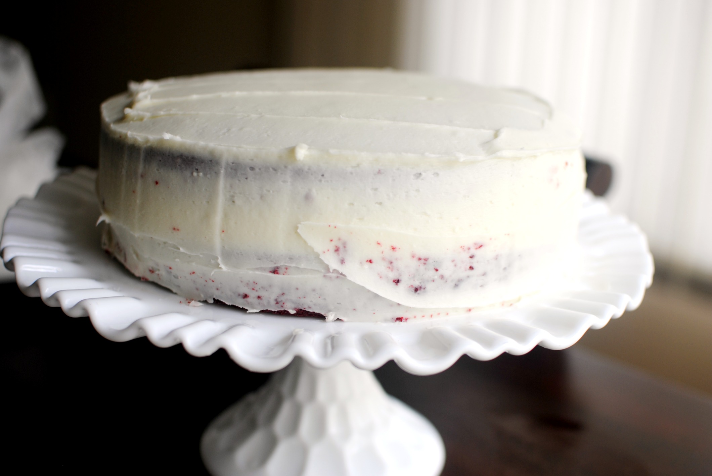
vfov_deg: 25.8
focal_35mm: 52
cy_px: 238
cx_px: 356
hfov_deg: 37.8
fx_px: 1040
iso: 100
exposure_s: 1/100
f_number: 2.2
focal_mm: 35
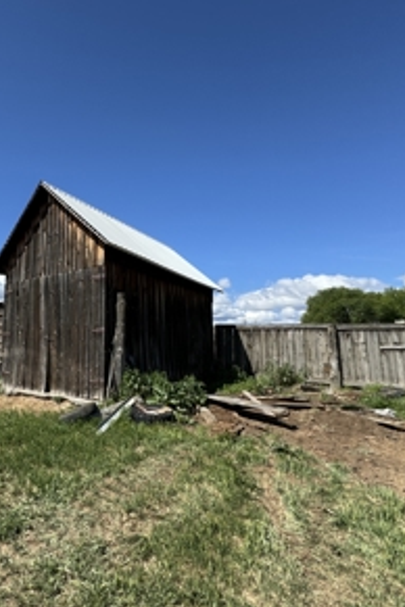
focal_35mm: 20
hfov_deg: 56.4
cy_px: 300
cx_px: 69
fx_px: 337
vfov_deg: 84.0
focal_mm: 2.22
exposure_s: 1/1672
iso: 50
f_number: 2.2
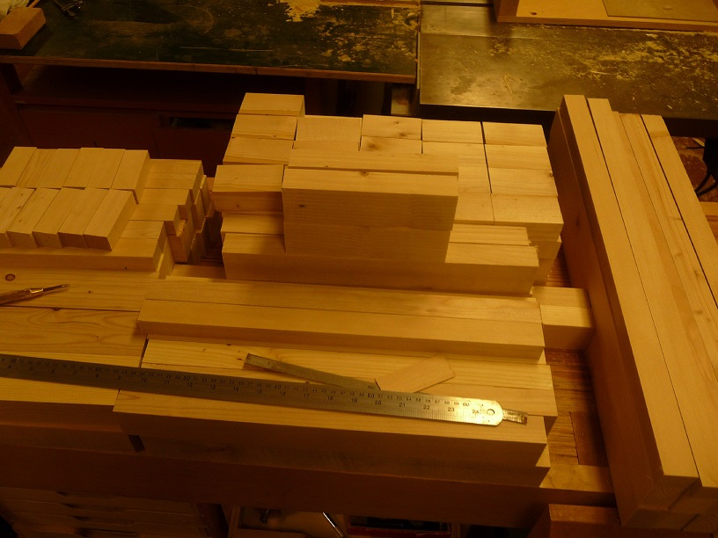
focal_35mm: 28
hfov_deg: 63.4
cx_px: 359
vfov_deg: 49.7
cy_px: 269
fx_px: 581
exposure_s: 1/30
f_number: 3.3
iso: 100
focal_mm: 4.7
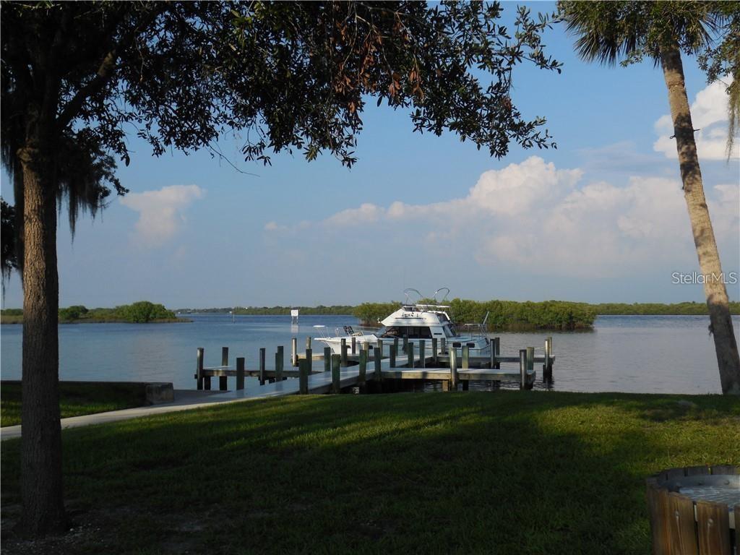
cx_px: 370
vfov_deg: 37.7
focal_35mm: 38
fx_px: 812
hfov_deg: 49.0
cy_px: 278
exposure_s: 1/1250
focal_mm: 6.8
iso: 125
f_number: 4.2
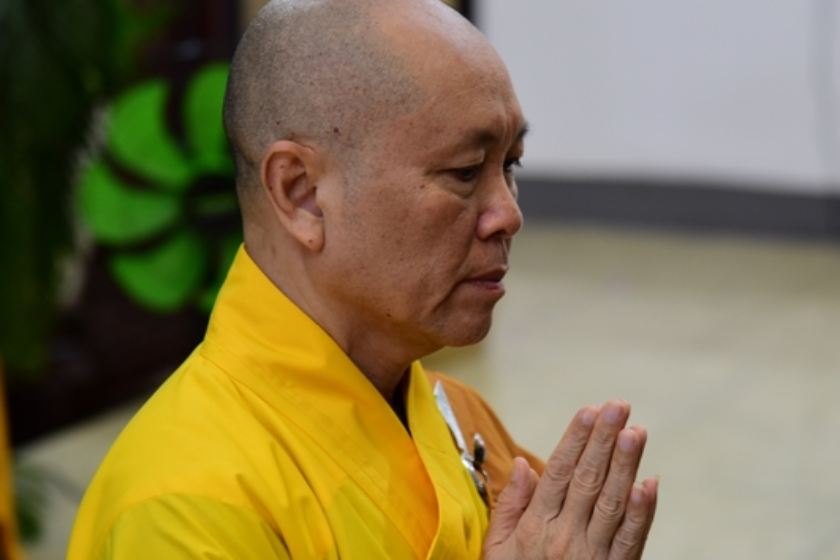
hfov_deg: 14.0
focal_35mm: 147
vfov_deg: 9.3
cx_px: 464
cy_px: 264
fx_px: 3430
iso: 1600
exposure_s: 1/50
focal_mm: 120
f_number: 4.5
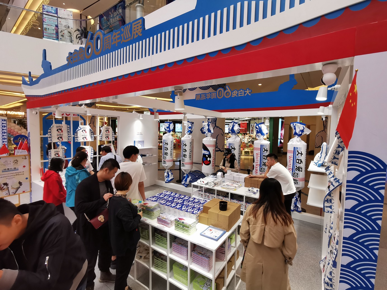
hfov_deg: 91.0
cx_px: 194
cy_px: 145
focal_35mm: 17
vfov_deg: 74.7
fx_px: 190
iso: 64
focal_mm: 2.26
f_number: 2.2
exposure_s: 1/50
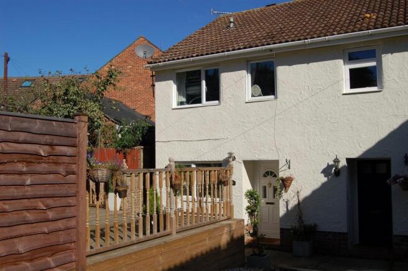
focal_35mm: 34
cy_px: 136
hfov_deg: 55.2
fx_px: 391
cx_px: 204
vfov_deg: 38.3
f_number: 11
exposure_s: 1/400
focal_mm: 23
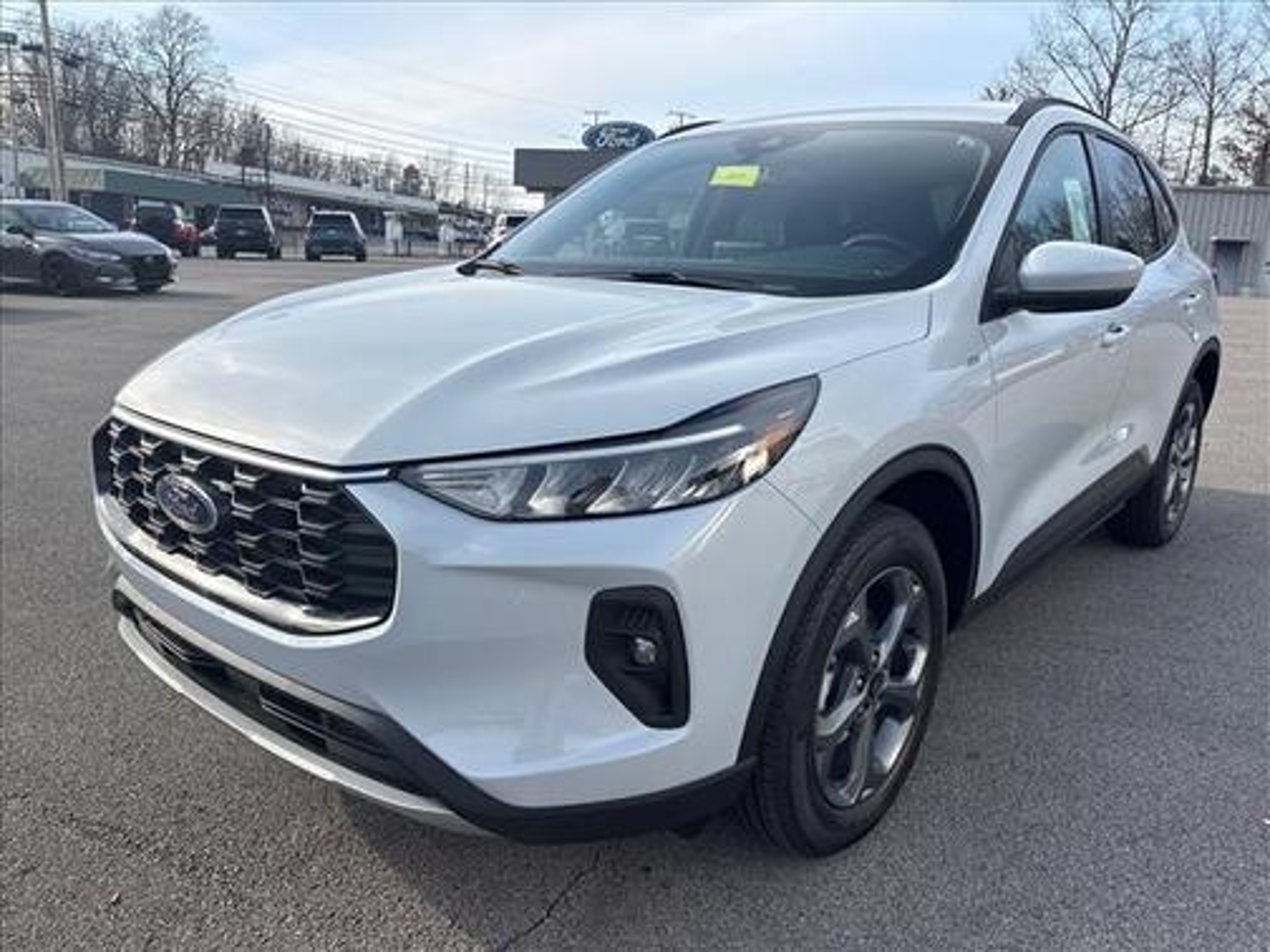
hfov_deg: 67.3
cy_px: 476
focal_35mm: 26
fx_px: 954
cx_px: 635
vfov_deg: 53.1
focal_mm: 5.96
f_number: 1.6
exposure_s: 1/2141
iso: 50
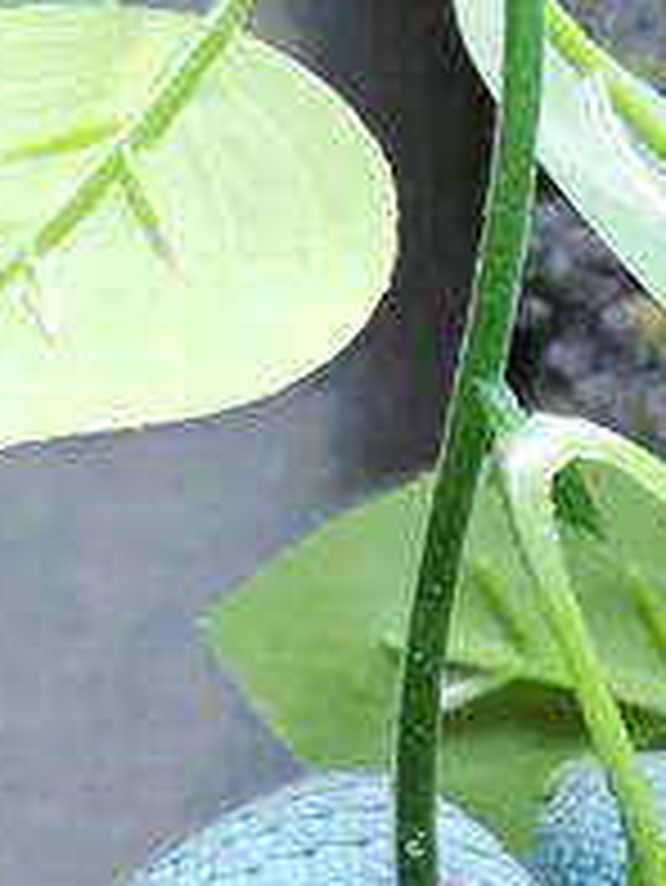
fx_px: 8610
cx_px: 2038
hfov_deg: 4.3
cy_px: 2267
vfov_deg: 5.6
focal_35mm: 336
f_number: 1.62
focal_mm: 6.55
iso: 160
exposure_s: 1/100
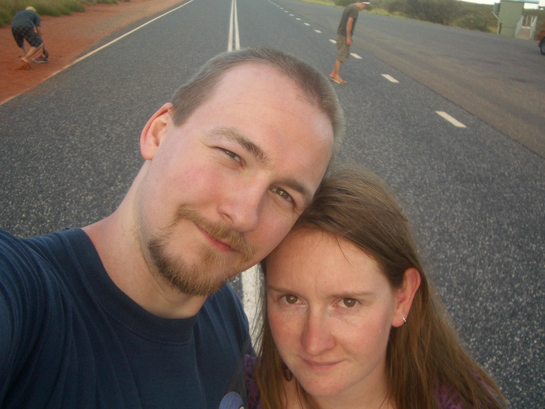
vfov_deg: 37.7
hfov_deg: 49.0
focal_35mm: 38
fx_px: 598
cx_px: 264
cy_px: 201
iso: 50
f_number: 2.6
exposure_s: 1/200
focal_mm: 5.8
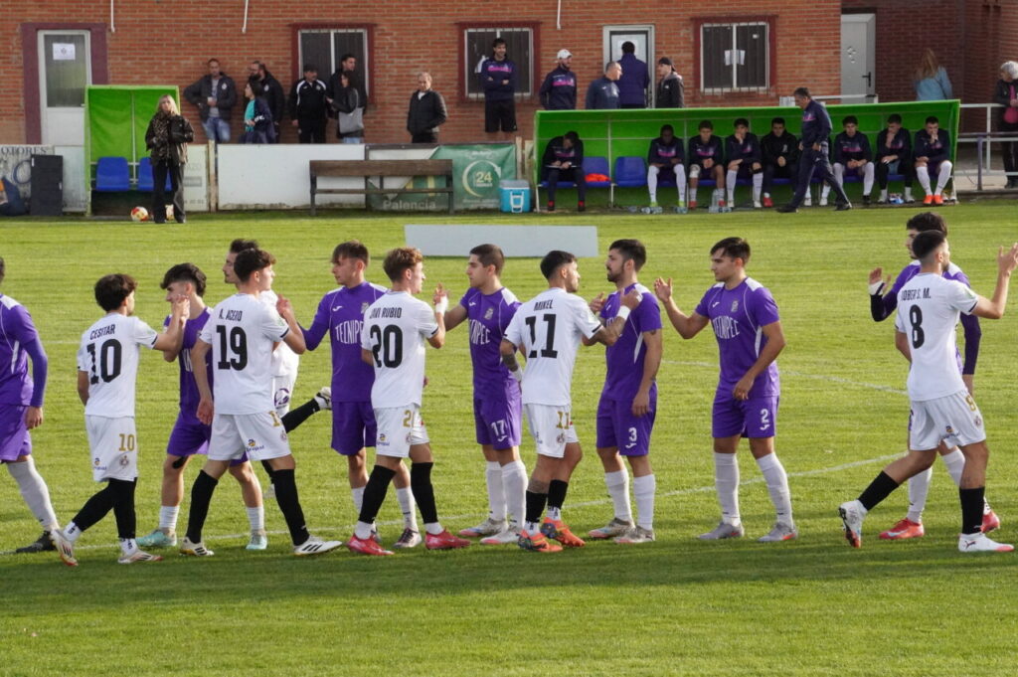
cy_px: 338
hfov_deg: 9.7
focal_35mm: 212
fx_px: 5976
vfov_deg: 6.5
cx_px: 509
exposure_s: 1/2000
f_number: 13
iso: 6400
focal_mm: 141
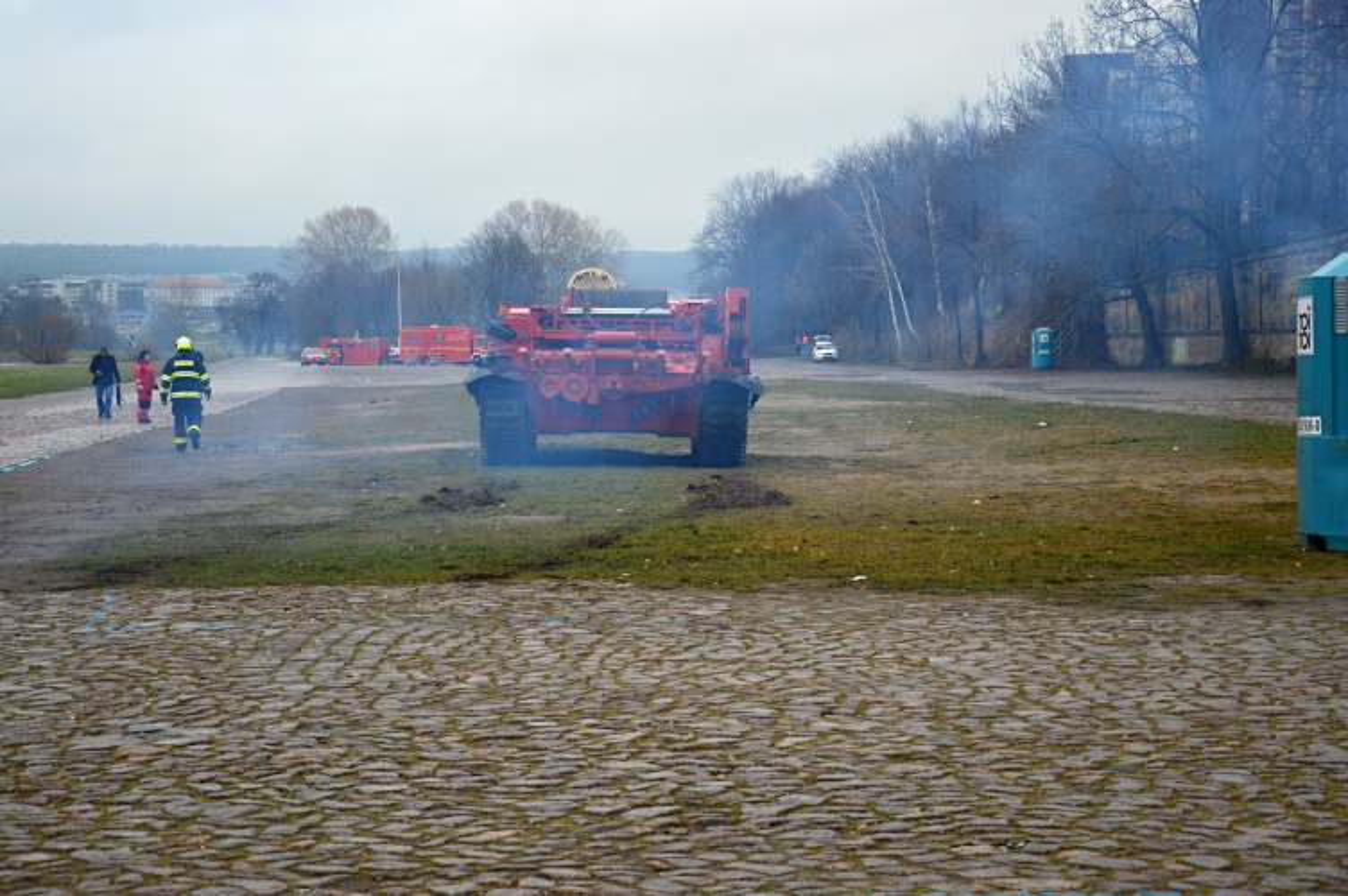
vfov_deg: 17.5
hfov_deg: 26.0
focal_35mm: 78
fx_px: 2918
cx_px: 674
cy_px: 448
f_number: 5
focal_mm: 52
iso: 100
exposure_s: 1/100
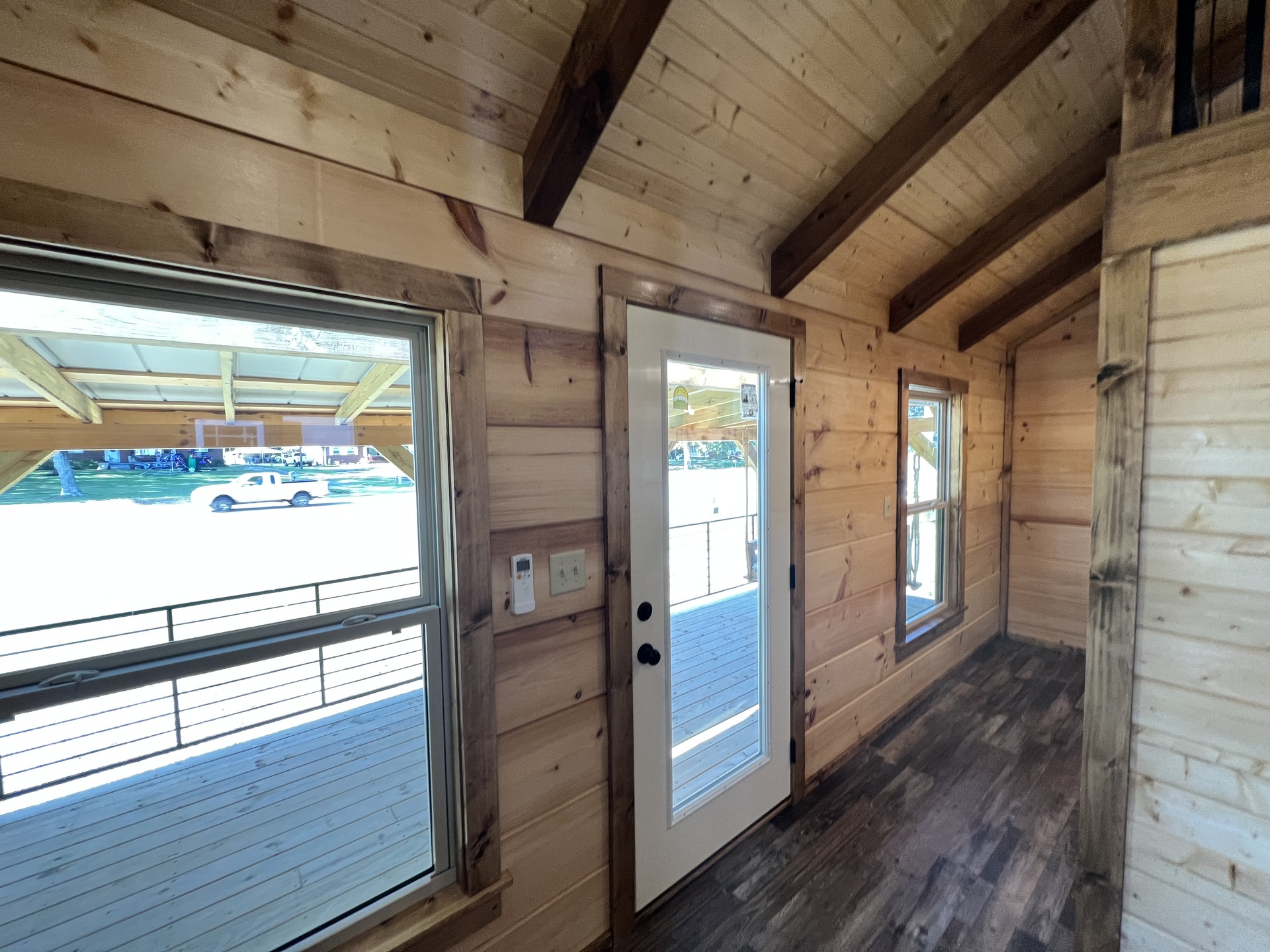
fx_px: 477
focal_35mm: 13
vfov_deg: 89.9
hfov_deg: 106.2
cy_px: 476
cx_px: 635
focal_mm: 1.57
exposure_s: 1/60
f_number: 1.8
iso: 160
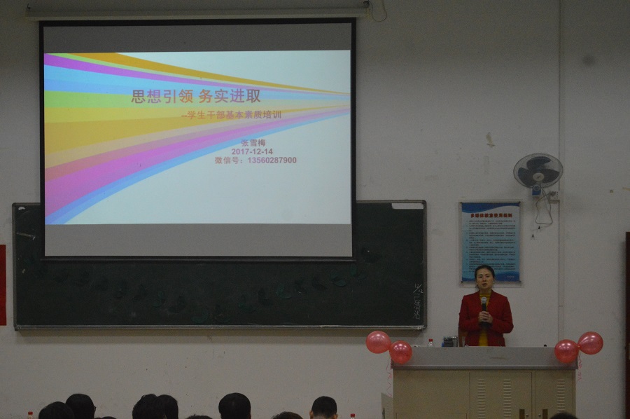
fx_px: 1442
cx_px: 315
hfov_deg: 24.6
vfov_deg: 16.5
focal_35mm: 82
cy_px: 210
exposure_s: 1/160
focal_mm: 55
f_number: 7.1
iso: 3200
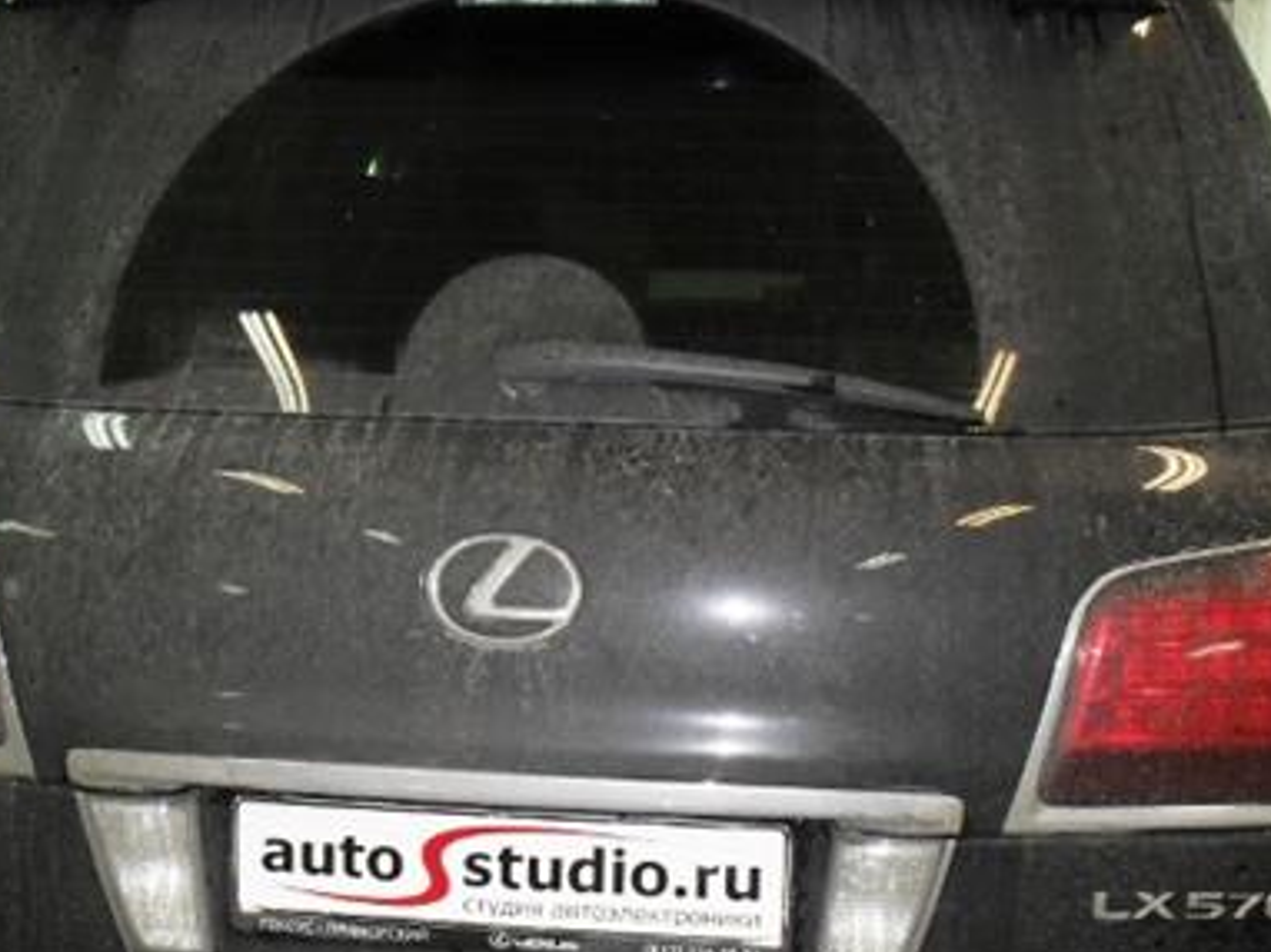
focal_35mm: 55
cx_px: 529
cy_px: 602
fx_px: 2018
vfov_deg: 26.4
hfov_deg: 34.9
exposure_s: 1/45
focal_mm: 6.3
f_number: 3.2
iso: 200
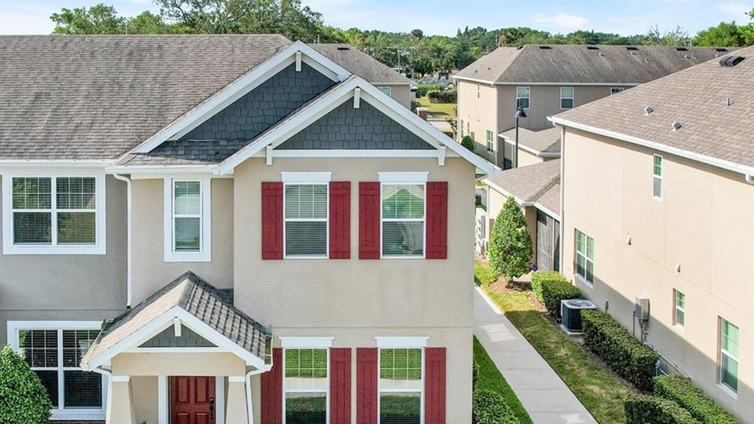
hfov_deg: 49.8
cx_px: 266
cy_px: 328
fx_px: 799
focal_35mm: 40
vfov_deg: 29.1
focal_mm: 8.38
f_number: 2.8
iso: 100
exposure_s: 1/350
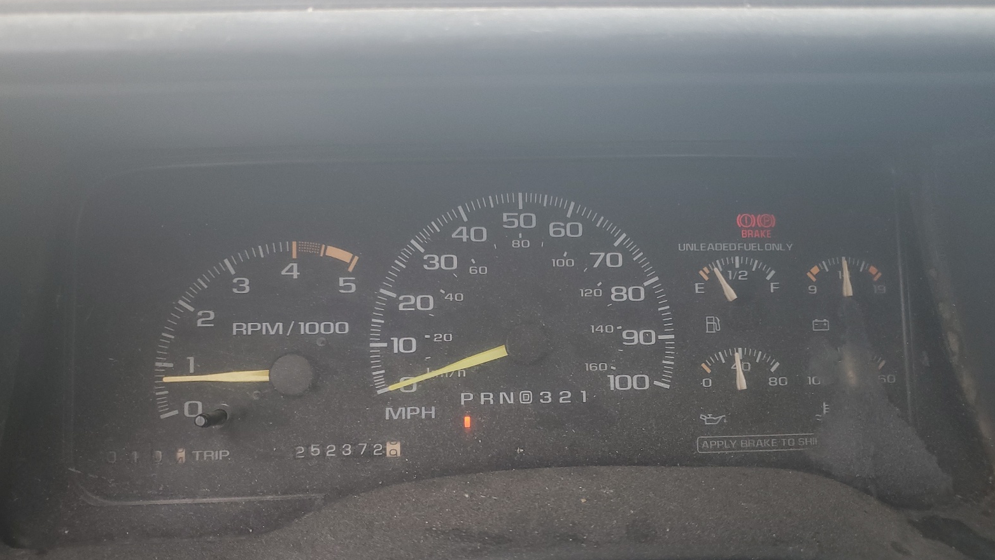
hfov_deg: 66.1
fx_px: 765
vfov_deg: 40.0
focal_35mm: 29
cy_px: 328
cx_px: 497
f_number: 1.5
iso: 59
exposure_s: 1/60.2
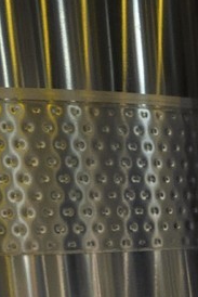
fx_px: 1153
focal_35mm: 140
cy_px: 539
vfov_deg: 13.2
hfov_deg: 8.0
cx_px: 648
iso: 1600
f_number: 5.6
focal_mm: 24
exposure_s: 1/60
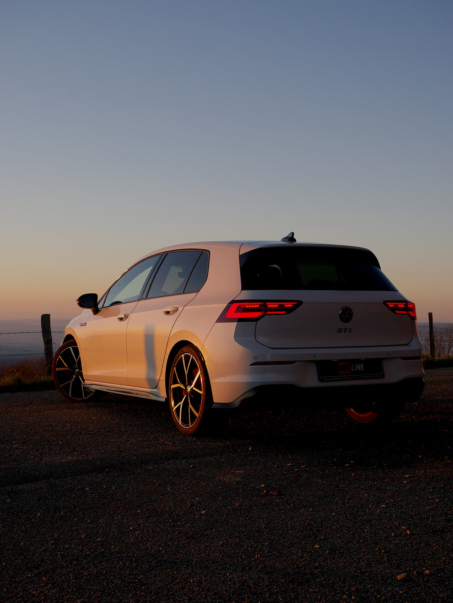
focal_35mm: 48
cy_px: 302
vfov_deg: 39.6
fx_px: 837
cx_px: 226
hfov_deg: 30.3
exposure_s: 1/125
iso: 200
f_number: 6.3
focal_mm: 24
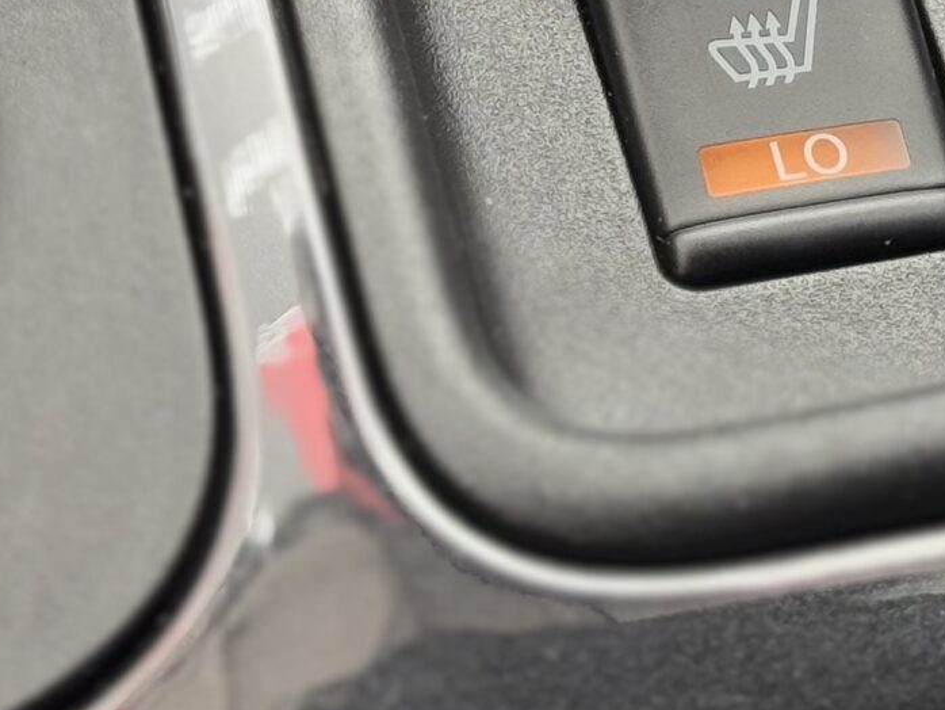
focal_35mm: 176
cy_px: -469
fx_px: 4806
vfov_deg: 8.2
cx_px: 672
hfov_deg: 11.2
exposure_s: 1/191
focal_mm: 6.76
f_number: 1.78
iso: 50
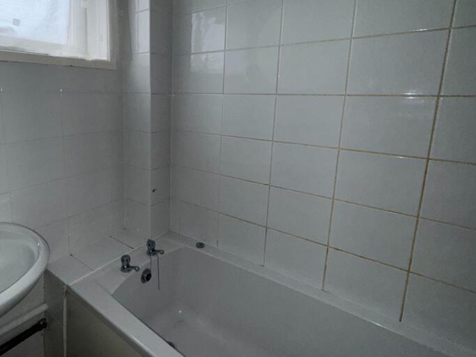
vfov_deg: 62.9
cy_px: 143
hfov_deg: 76.7
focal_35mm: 21
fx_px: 289
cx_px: 162
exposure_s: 1/122
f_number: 2.2
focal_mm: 2.22
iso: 64
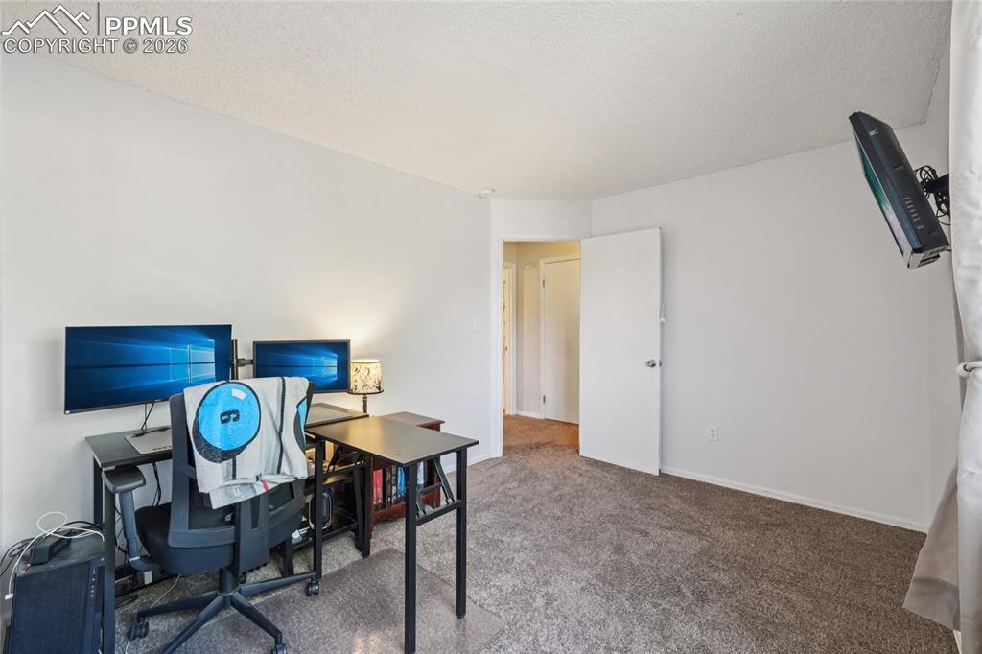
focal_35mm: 15
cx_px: 491
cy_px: 327
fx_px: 409
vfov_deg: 77.3
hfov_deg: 100.4
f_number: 8
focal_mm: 10
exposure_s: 1/4
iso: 800
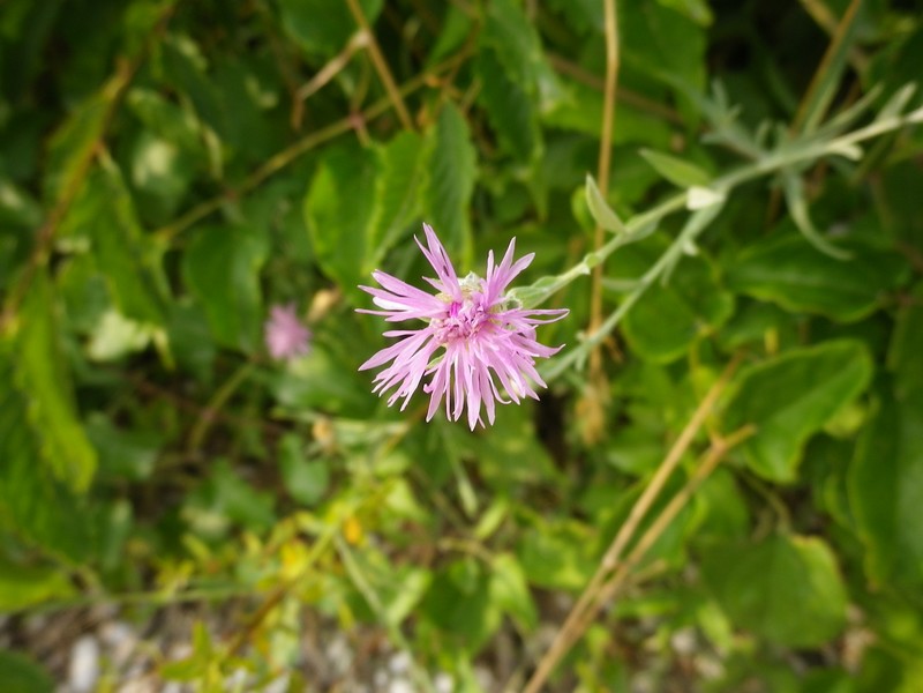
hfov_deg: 52.6
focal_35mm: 35
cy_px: 346
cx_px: 462
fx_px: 933
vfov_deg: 40.7
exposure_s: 1/100
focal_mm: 6.36
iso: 80
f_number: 3.9
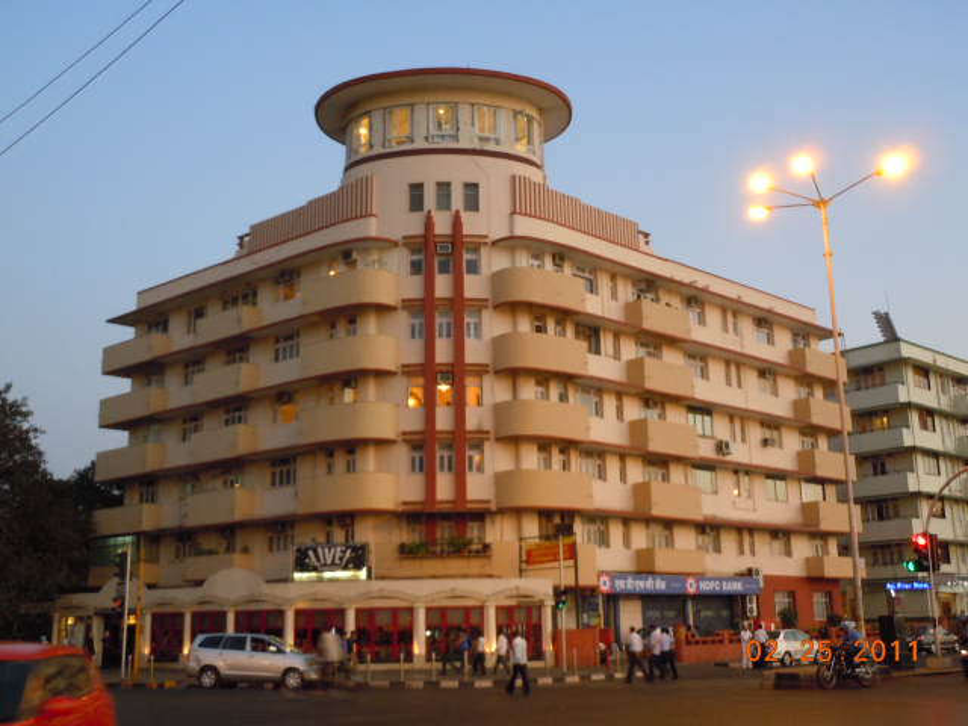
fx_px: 1091
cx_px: 484
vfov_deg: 36.8
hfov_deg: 47.9
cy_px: 363
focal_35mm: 39
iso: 400
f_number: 4.3
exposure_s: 1/15
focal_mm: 6.9
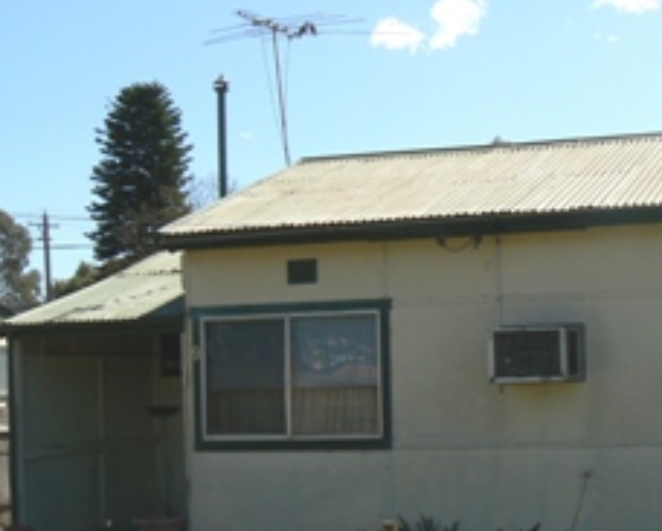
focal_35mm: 69
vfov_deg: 22.2
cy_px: 308
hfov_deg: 27.0
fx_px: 1354
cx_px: 520
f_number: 6.3
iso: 80
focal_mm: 6
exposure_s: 1/400
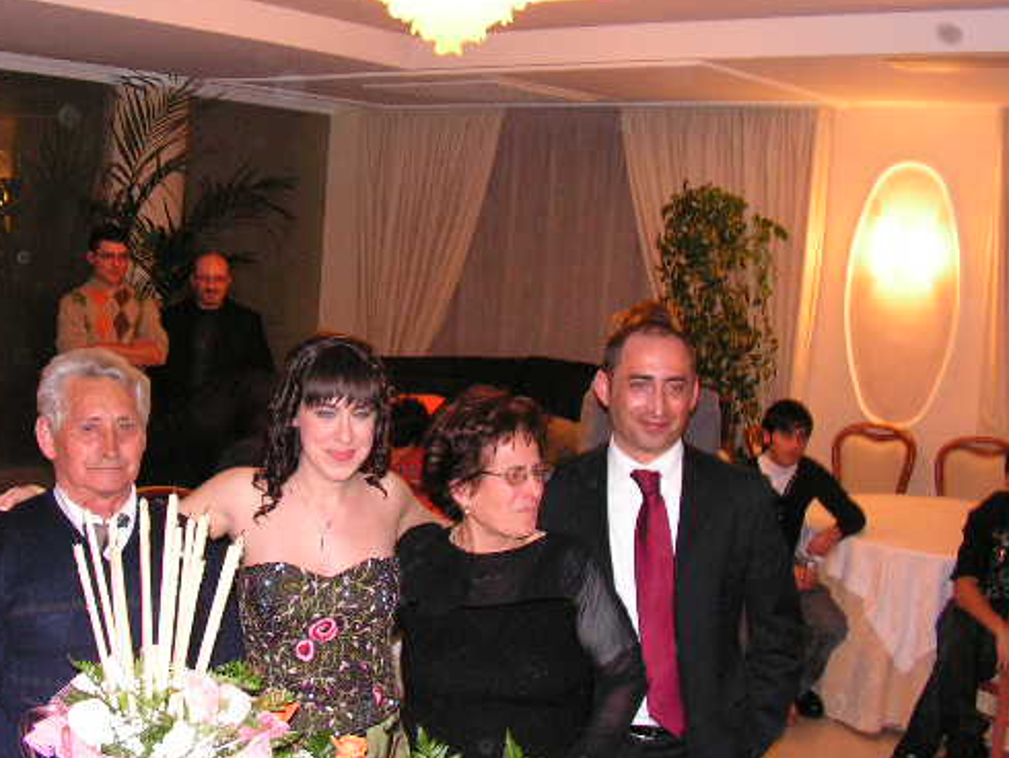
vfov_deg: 30.9
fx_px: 1371
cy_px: 365
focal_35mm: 47
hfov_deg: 40.3
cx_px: 432
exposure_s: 1/40
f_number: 3.2
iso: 200
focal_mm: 6
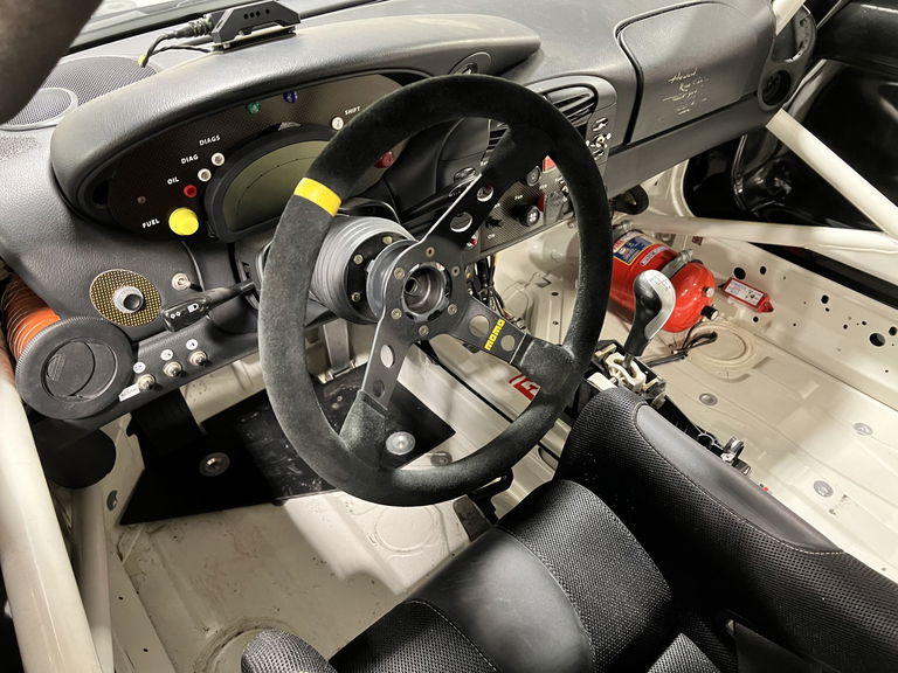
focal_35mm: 26
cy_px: 336
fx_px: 674
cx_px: 449
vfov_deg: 53.1
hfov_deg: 67.3
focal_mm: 5.7
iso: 500
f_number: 1.5
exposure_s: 1/40
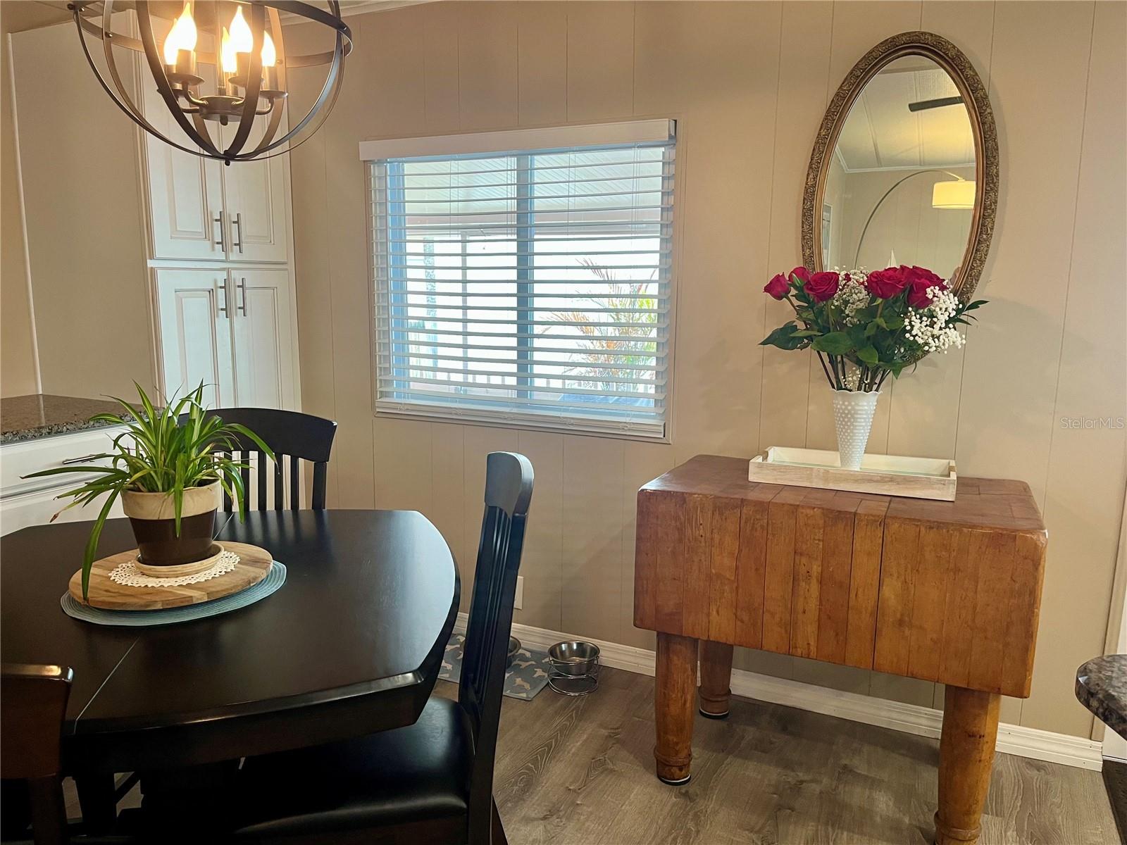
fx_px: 846
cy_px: 422
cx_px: 564
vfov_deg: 53.1
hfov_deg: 67.3
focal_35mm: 26
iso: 100
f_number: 1.6
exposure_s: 1/60
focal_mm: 5.1
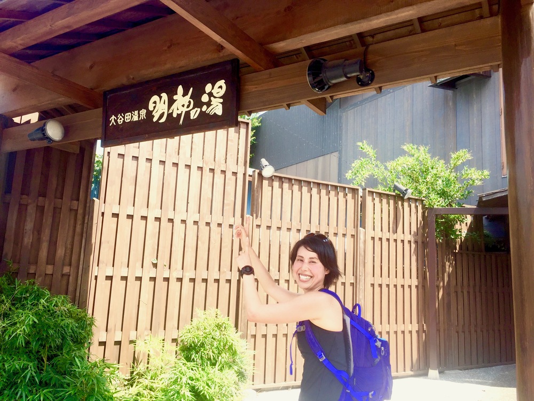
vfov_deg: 48.2
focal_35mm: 29
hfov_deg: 61.7
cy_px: 200
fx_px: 447
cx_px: 267
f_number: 2.2
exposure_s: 1/380
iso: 32
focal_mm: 4.15
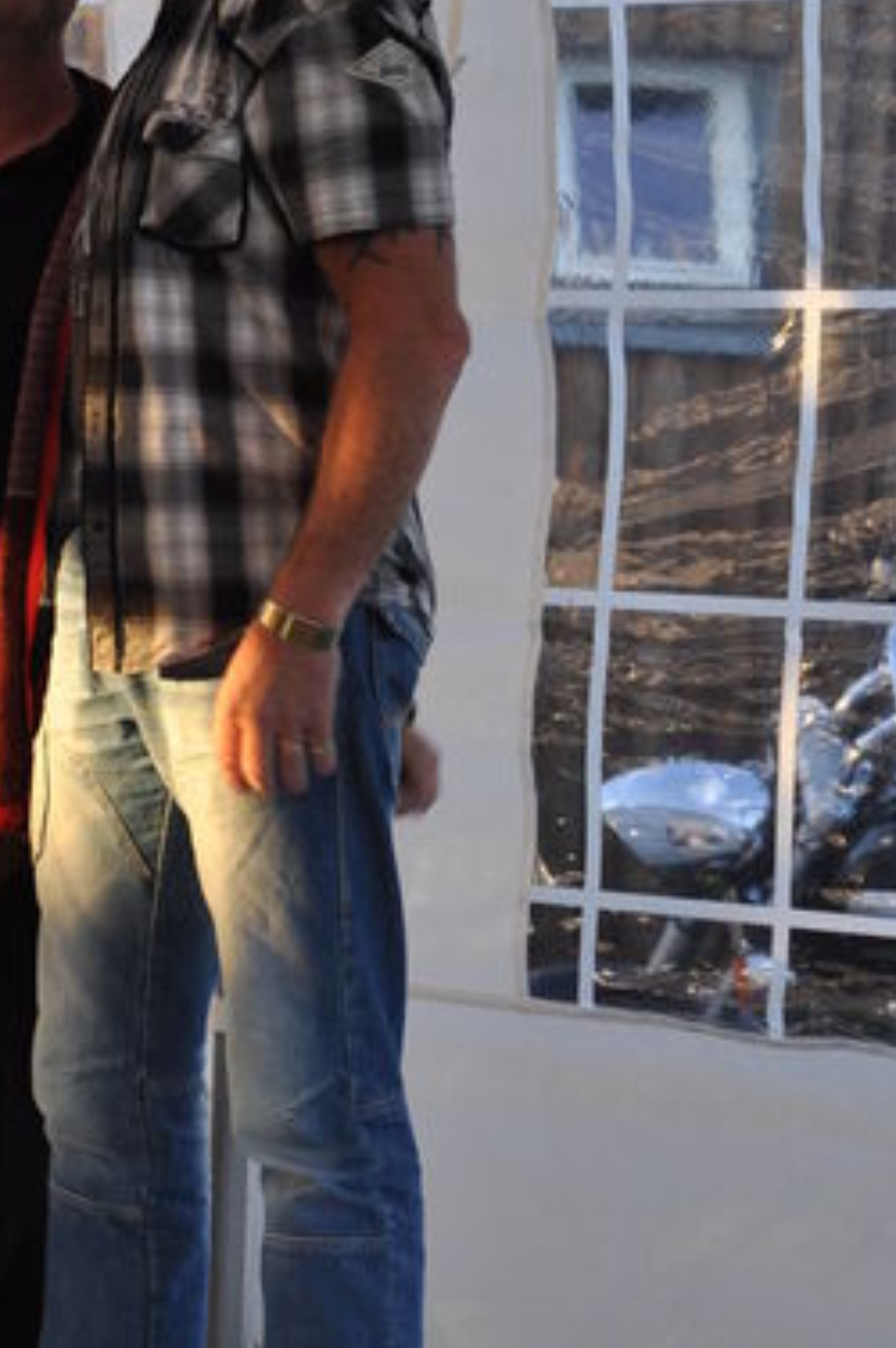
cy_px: 613
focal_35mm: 153
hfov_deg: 8.9
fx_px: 5722
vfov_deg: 13.4
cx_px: 13
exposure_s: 1/125
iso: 320
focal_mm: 48
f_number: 6.3
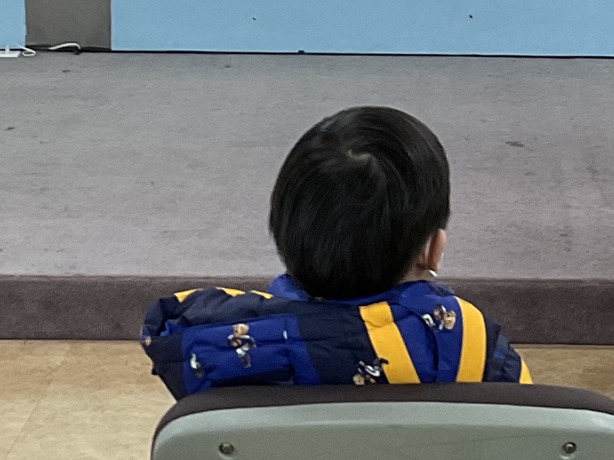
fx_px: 2181
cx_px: 522
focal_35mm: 123
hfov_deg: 15.9
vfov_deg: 11.7
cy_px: -132
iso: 40
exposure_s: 1/60
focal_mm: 3
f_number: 1.8
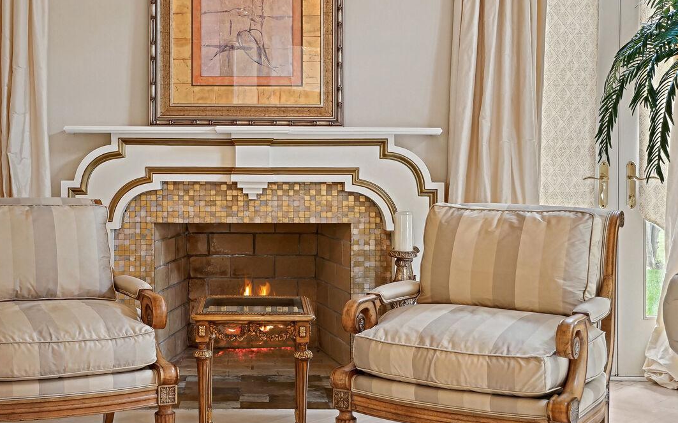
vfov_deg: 22.3
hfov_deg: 34.9
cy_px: 168
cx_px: 247
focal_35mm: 58
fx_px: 1072
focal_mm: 35
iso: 400
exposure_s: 1/20
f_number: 9
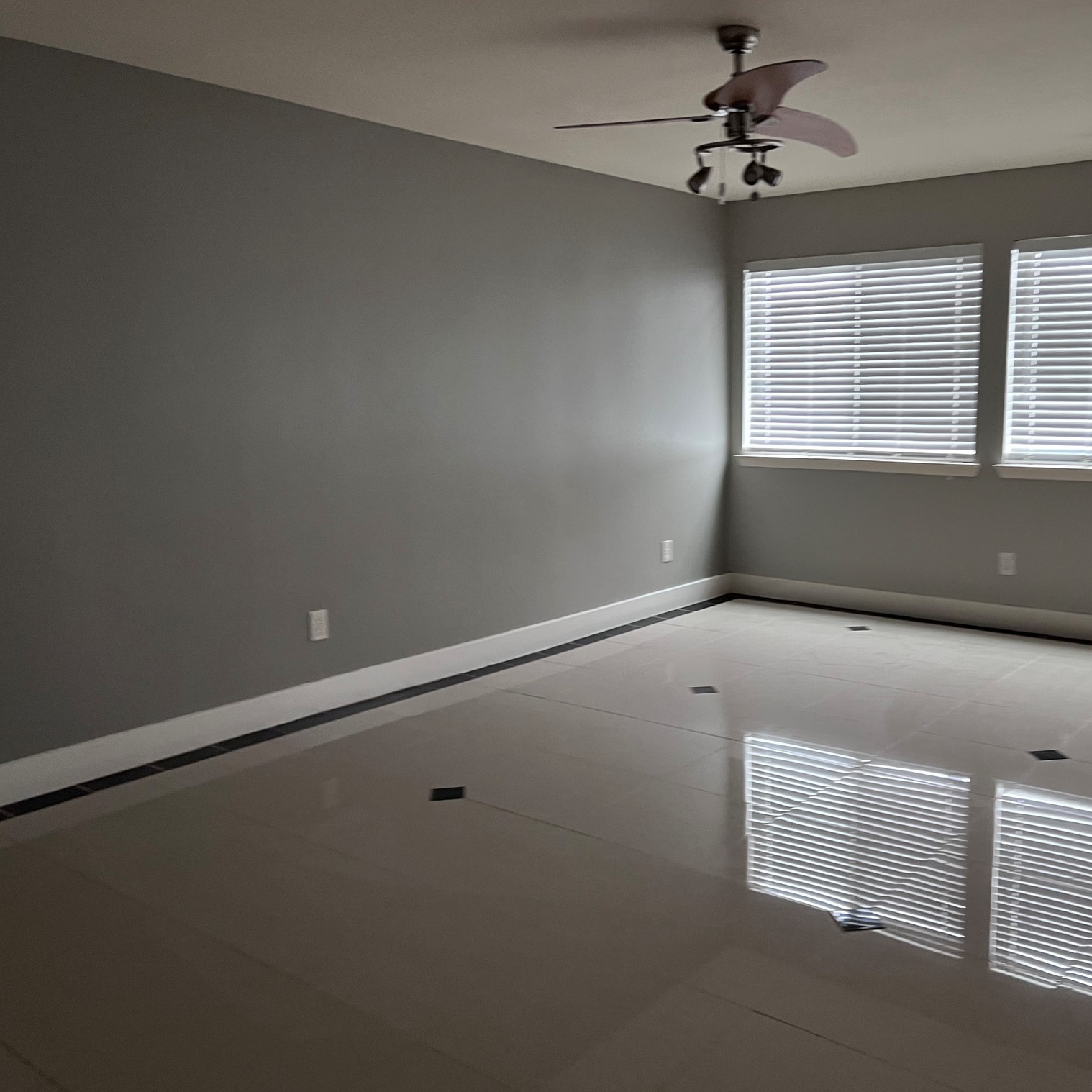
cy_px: 545
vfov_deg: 52.5
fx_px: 1106
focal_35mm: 31
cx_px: 680
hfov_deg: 52.0
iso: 125
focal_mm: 5.7
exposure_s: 1/94
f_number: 1.5
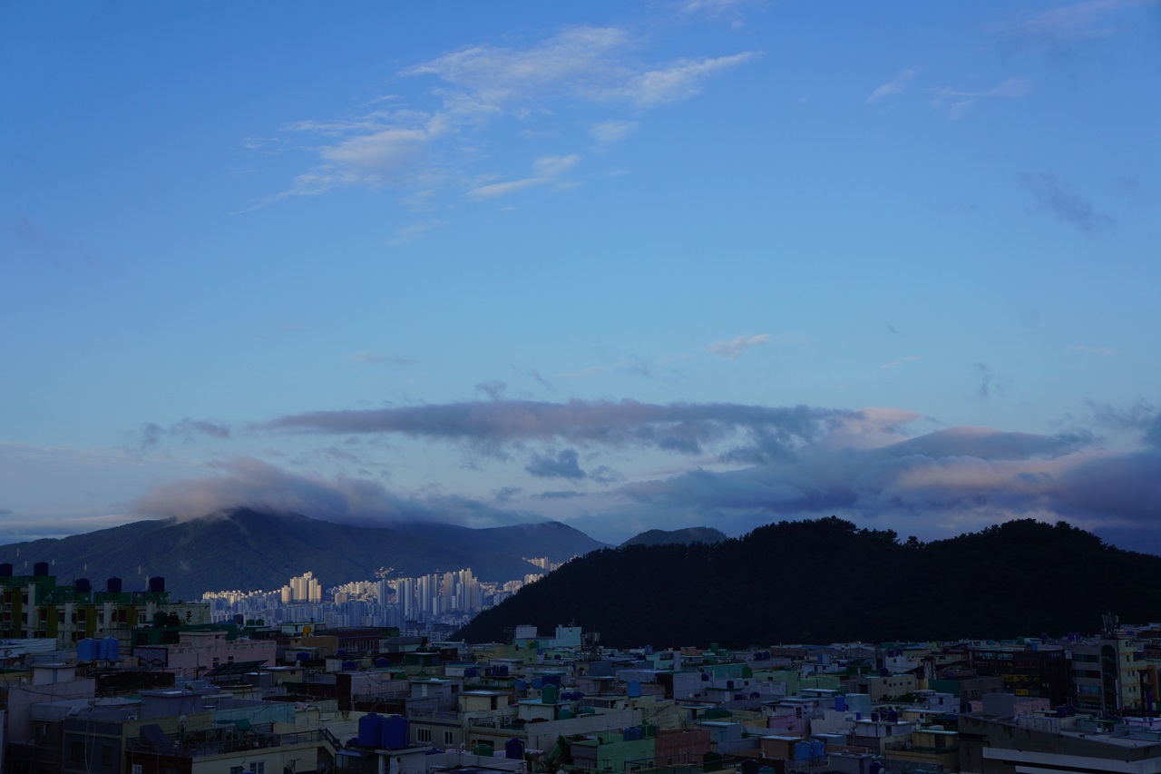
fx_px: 1548
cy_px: 387
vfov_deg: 28.1
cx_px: 580
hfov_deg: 41.1
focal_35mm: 48
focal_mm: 32
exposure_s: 1/125
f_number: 10
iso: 100
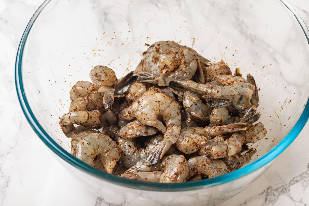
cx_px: 154
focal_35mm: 105
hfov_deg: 19.5
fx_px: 901
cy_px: 103
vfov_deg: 13.0
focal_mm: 105
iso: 100
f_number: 14
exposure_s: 1/160
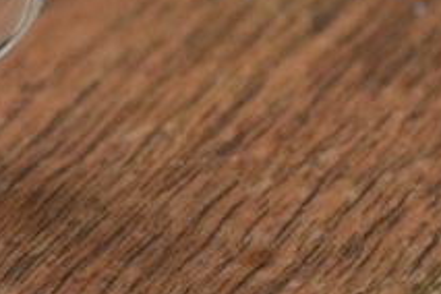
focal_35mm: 387
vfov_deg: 3.5
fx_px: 4745
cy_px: -136
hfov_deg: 5.3
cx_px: -269
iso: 800
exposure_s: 1/80
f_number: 5.6
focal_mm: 55
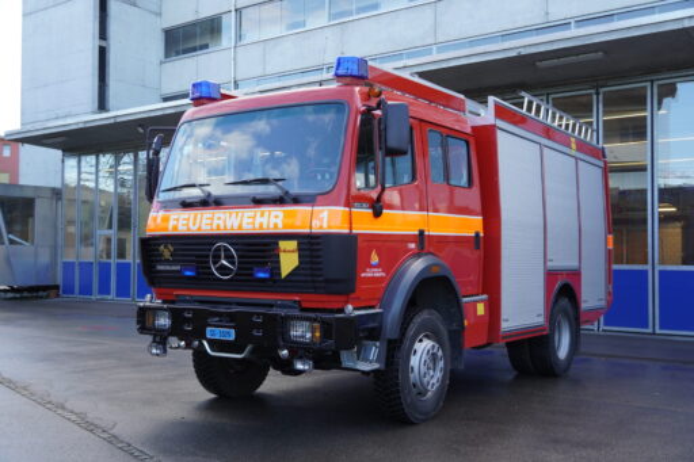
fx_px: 780
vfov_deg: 33.0
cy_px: 231
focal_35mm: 40
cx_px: 347
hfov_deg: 47.9
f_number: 4.5
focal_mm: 27
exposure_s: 1/160
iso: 250
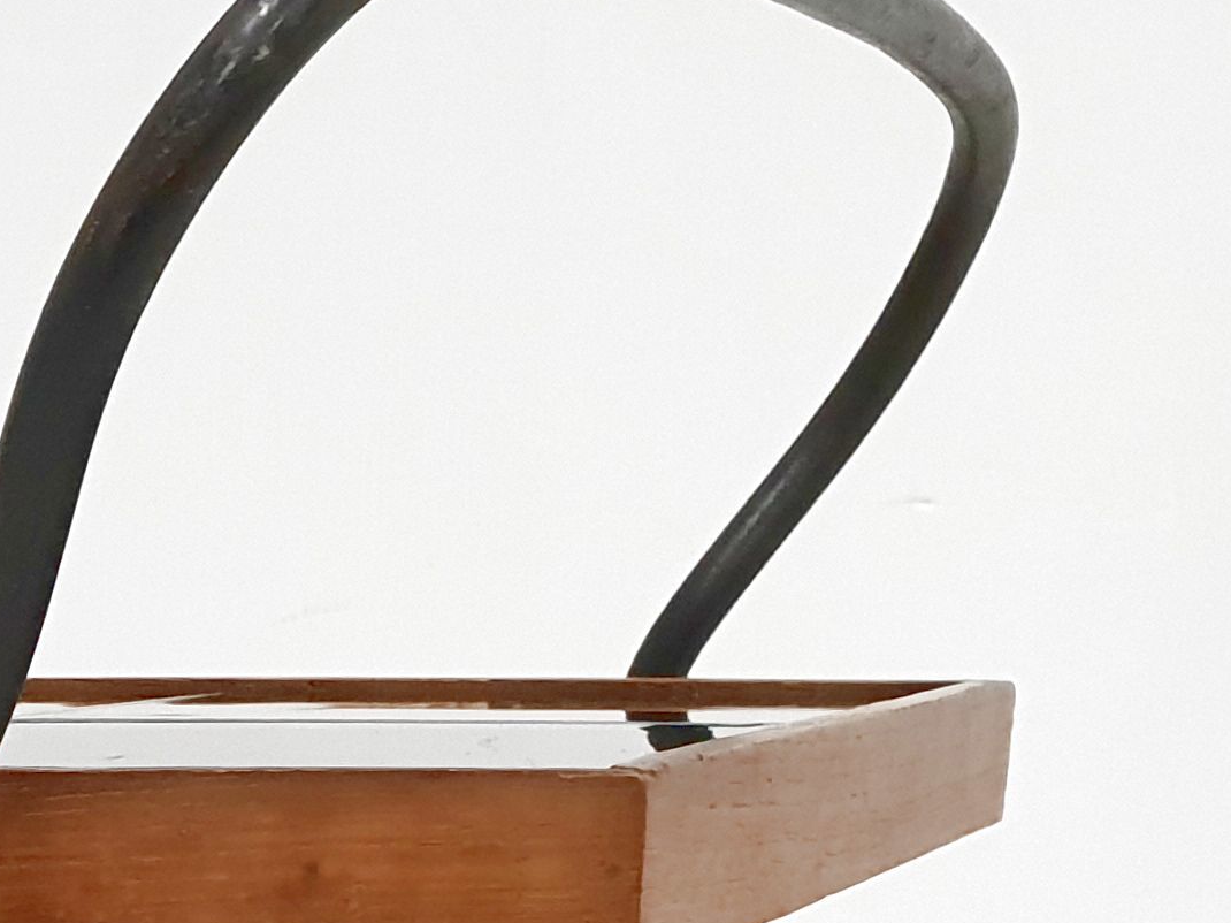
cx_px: -765
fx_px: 3484
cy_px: 1309
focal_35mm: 98
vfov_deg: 14.3
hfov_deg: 17.4
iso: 400
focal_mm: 4.3
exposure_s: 1/50
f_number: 2.4
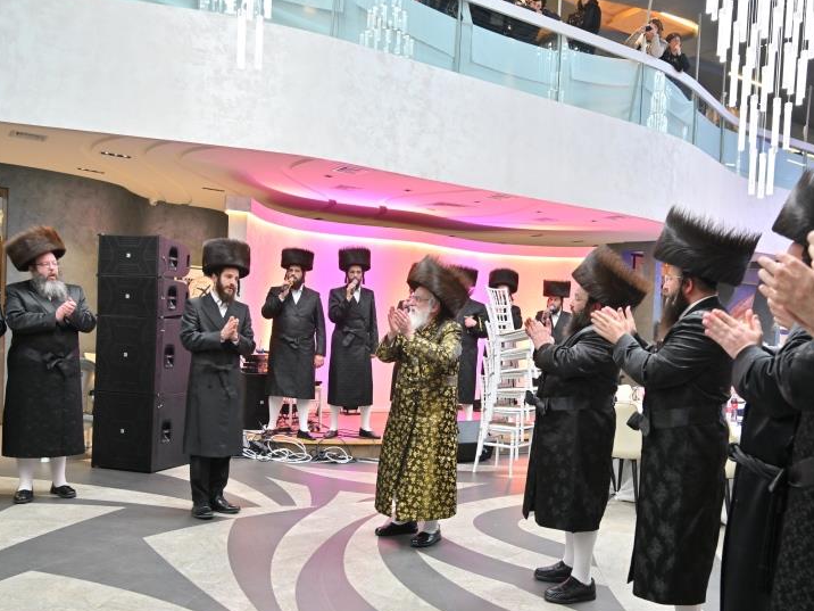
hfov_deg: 55.1
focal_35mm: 33
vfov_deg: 42.8
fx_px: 776
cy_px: 360
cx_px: 465
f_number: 4
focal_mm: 24
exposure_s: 1/125
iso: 800
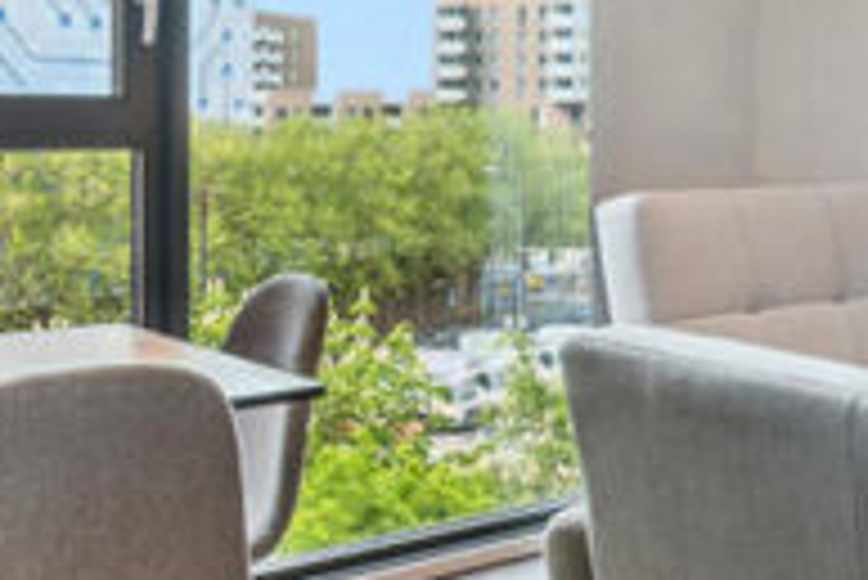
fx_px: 1399
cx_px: 751
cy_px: 142
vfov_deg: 23.2
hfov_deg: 33.0
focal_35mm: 58
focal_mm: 16
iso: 400
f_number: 11
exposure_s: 1/8
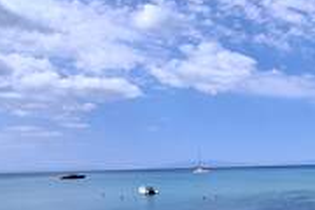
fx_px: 324
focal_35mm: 37
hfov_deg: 46.5
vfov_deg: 33.6
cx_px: 287
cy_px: 198
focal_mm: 1.64
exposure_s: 1/2203
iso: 40
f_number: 2.2
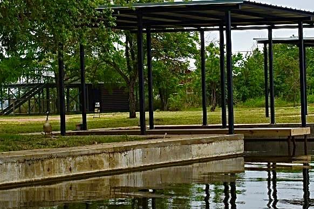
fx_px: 910
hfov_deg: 19.4
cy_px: 119
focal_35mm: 104
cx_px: 256
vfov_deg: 13.1
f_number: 8
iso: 100
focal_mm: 25
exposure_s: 1/200
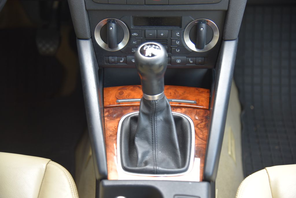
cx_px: 148
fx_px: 576
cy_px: 99
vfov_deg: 19.5
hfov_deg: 28.8
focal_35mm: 70
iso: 500
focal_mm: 70
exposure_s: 1/50
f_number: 4
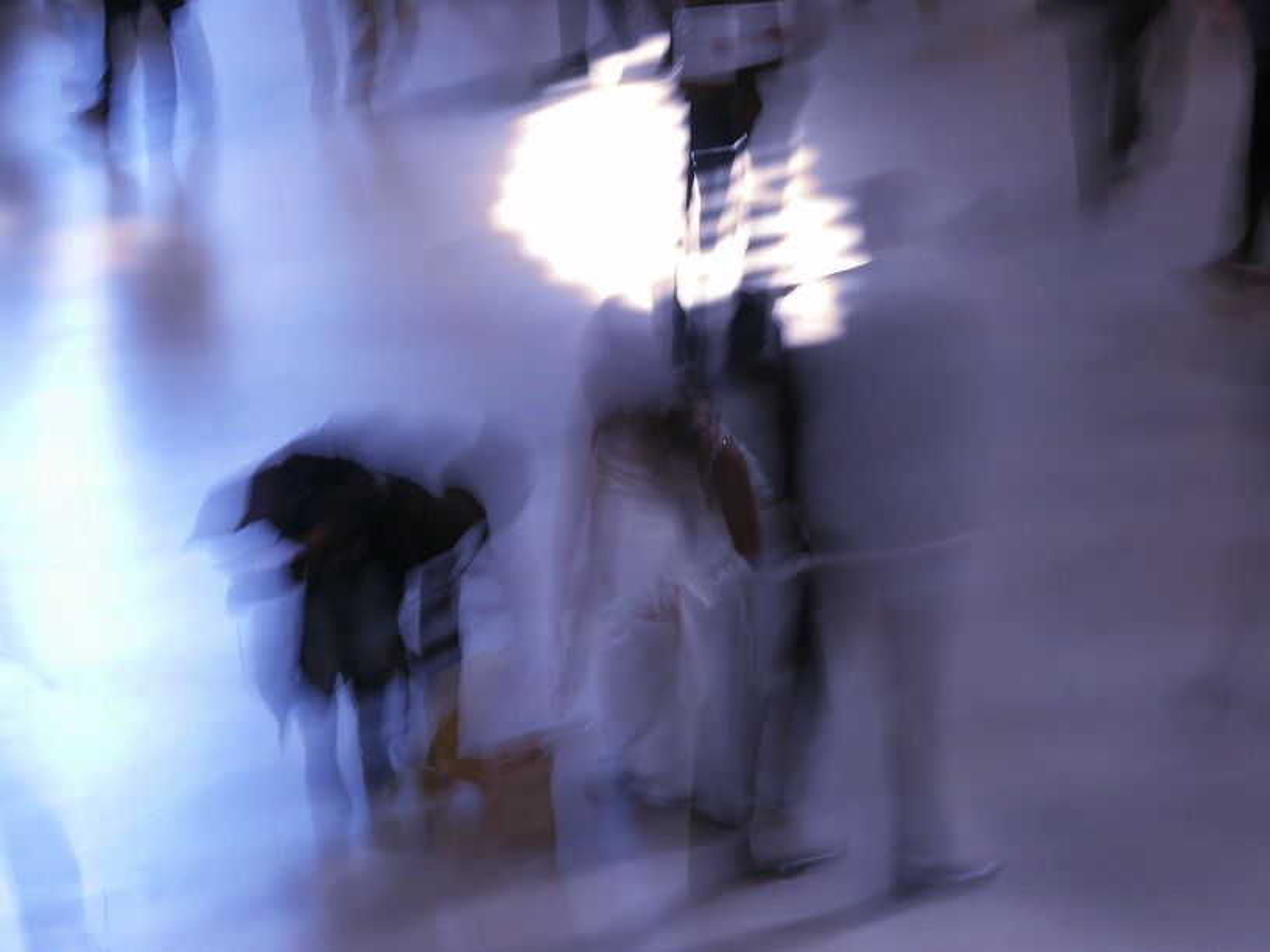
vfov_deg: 10.4
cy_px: 476
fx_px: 5246
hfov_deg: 13.8
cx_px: 635
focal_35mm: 143
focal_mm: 27.1
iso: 100
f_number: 5.6
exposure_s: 1/1.6
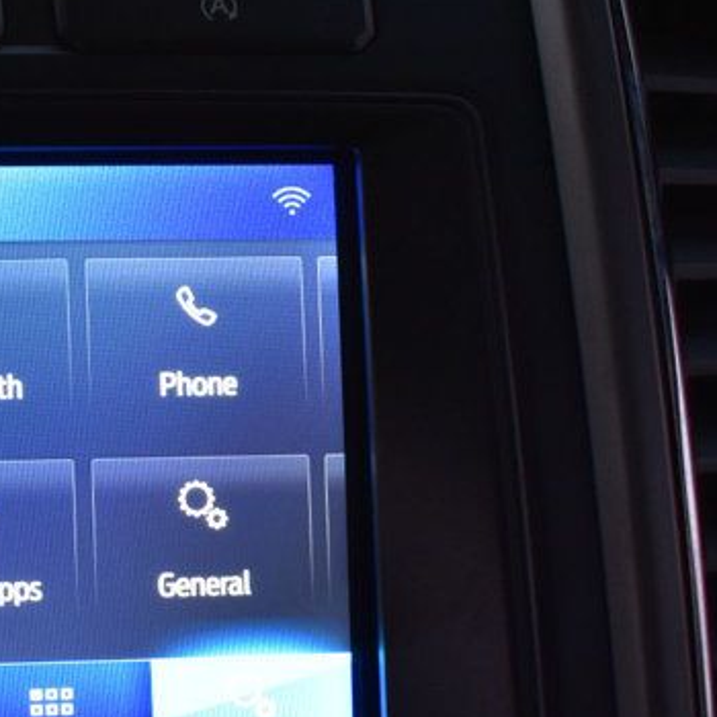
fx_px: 1922
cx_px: -178
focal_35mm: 82
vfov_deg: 21.0
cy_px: 524
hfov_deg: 19.7
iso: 1100
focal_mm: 22
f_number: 6.3
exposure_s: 1/15
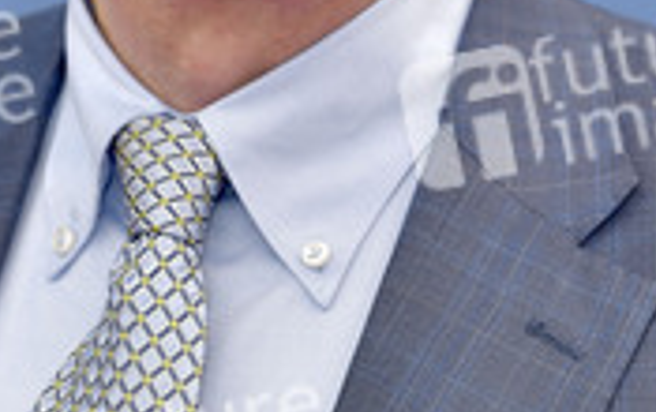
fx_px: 3832
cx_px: 253
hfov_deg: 9.8
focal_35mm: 214
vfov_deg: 6.1
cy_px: -86
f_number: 7.1
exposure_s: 1/250
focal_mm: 92
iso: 320
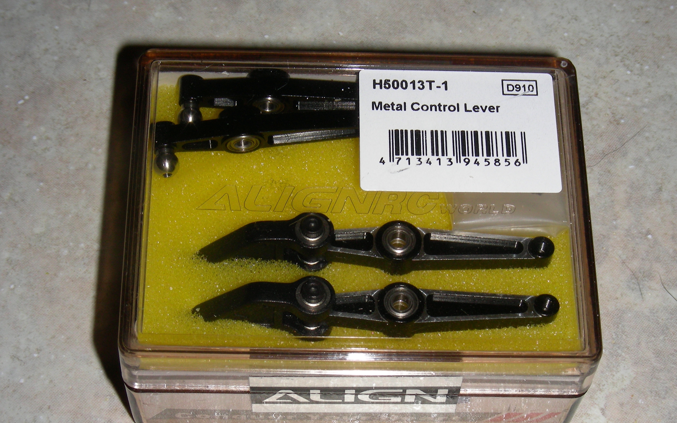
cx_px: 339
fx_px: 1550
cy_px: 223
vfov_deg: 15.5
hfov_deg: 24.6
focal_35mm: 84
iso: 50
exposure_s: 1/60.1
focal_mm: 13.2
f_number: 6.8
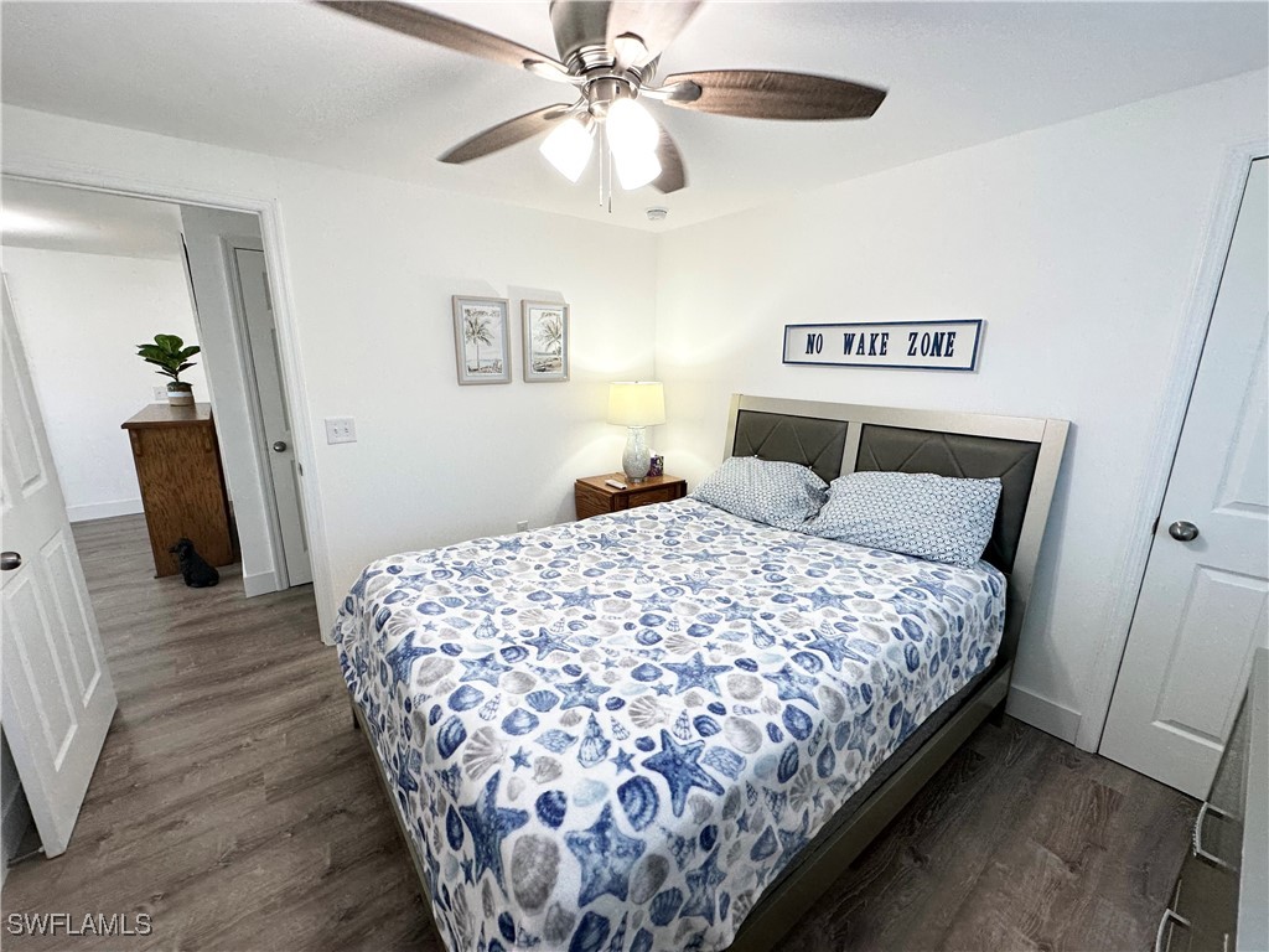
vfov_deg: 85.7
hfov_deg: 102.1
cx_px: 634
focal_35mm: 14
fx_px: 513
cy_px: 476
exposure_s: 1/120
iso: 100
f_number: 2.2
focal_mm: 2.22
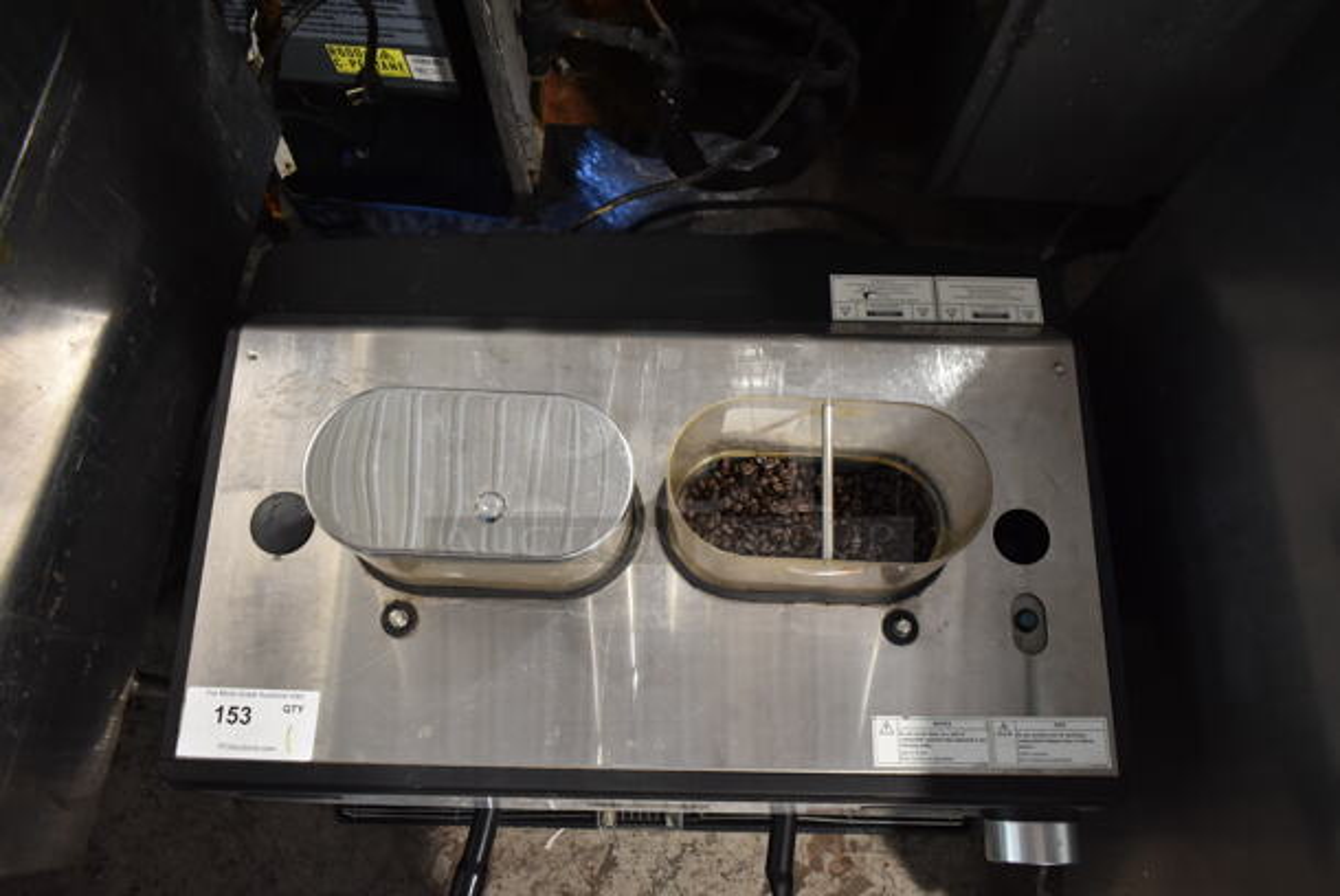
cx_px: 670
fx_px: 1006
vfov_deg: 48.0
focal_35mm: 27
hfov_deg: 67.3
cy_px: 448
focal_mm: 18
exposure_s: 1/30
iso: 1000
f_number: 3.5
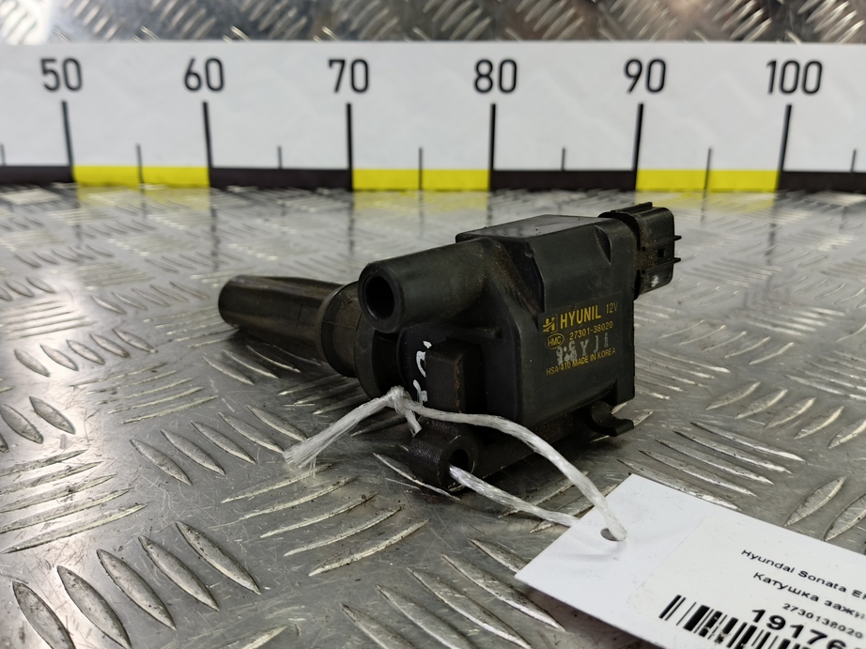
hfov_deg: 60.0
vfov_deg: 46.7
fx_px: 750
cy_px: 298
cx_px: 419
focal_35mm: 30
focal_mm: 4.11
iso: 112
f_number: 1.6
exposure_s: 1/33.3
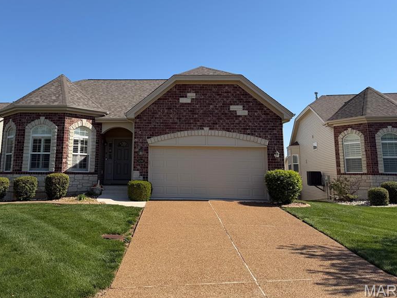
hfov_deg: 56.2
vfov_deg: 43.6
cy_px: 103
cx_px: 151
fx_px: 367
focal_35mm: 32
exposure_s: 1/4673
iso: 80
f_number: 1.78
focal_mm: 6.76
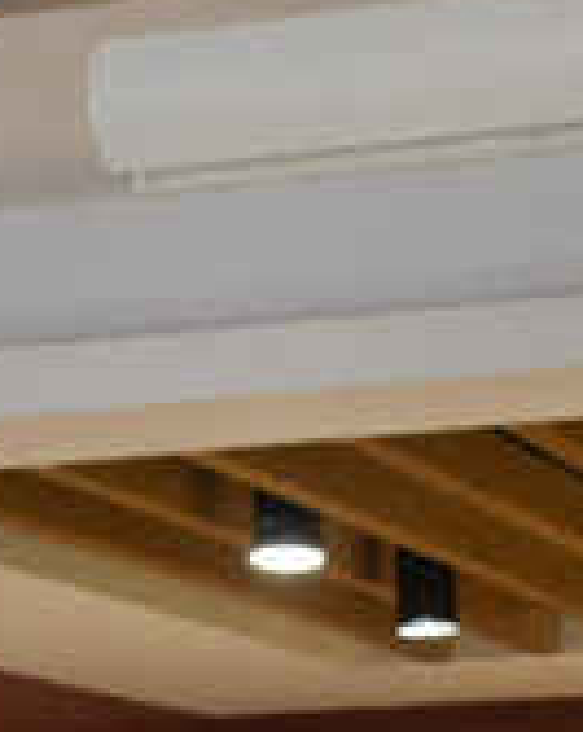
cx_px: 215
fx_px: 3942
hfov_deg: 8.5
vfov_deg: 10.3
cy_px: 1045
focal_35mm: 182
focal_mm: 27
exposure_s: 1/60
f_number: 4
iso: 2200
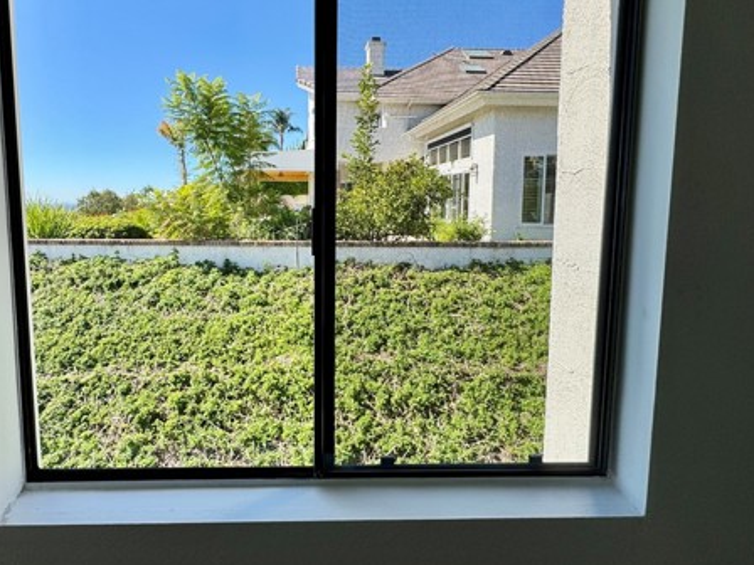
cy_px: 239
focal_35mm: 20
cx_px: 316
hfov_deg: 81.1
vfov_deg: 65.6
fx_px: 436
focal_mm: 2.22
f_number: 2.2
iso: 50
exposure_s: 1/879
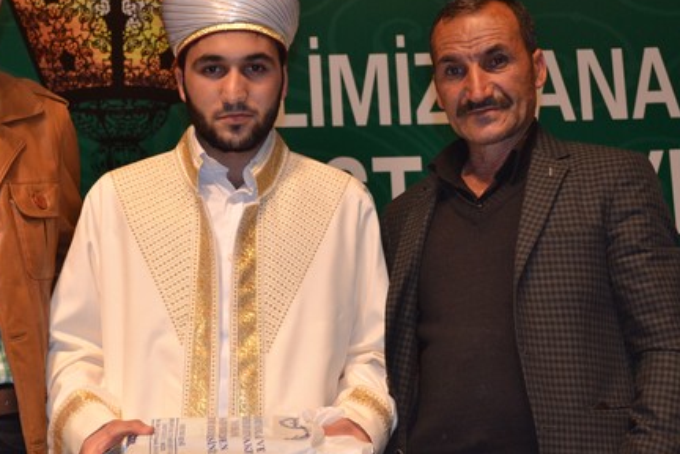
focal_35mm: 93
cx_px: 227
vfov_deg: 14.7
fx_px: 1757
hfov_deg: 21.8
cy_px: 228
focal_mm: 40
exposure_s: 1/60
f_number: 5.3
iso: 560
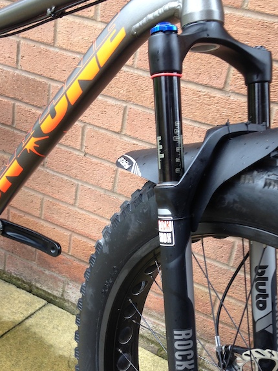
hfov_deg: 31.5
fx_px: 493
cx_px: 142
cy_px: 236
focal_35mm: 46
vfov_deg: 40.9
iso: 50
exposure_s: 1/40
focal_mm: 4.12
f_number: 2.4
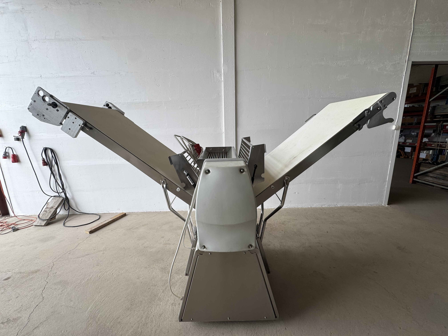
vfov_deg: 85.7
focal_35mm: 14
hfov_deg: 102.1
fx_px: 181
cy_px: 168
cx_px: 224
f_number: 2.2
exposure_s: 1/216
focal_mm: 2.22
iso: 40
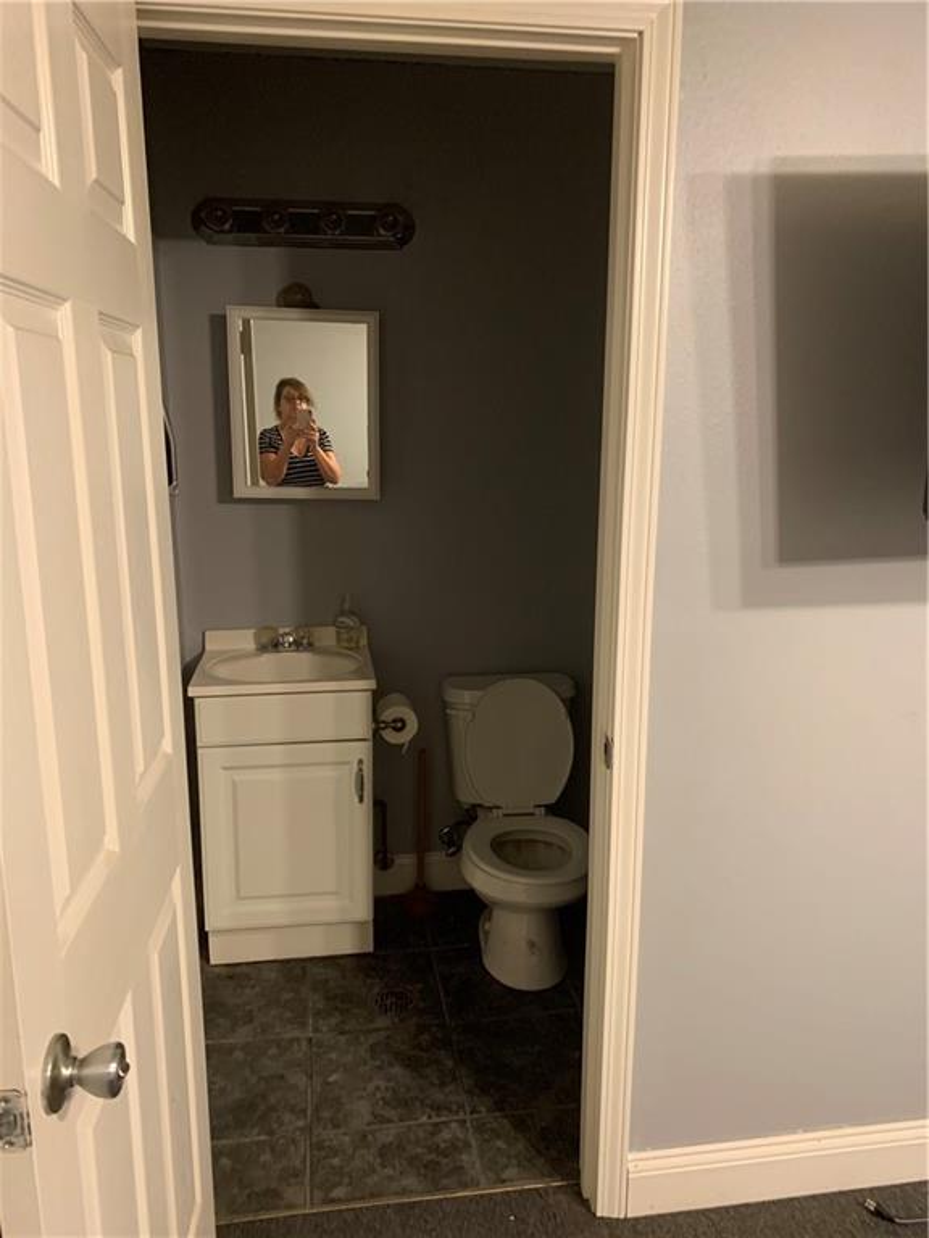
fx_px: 930
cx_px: 464
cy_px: 619
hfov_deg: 53.1
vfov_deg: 67.3
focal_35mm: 26
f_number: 1.8
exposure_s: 1/40
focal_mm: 4.25
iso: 320
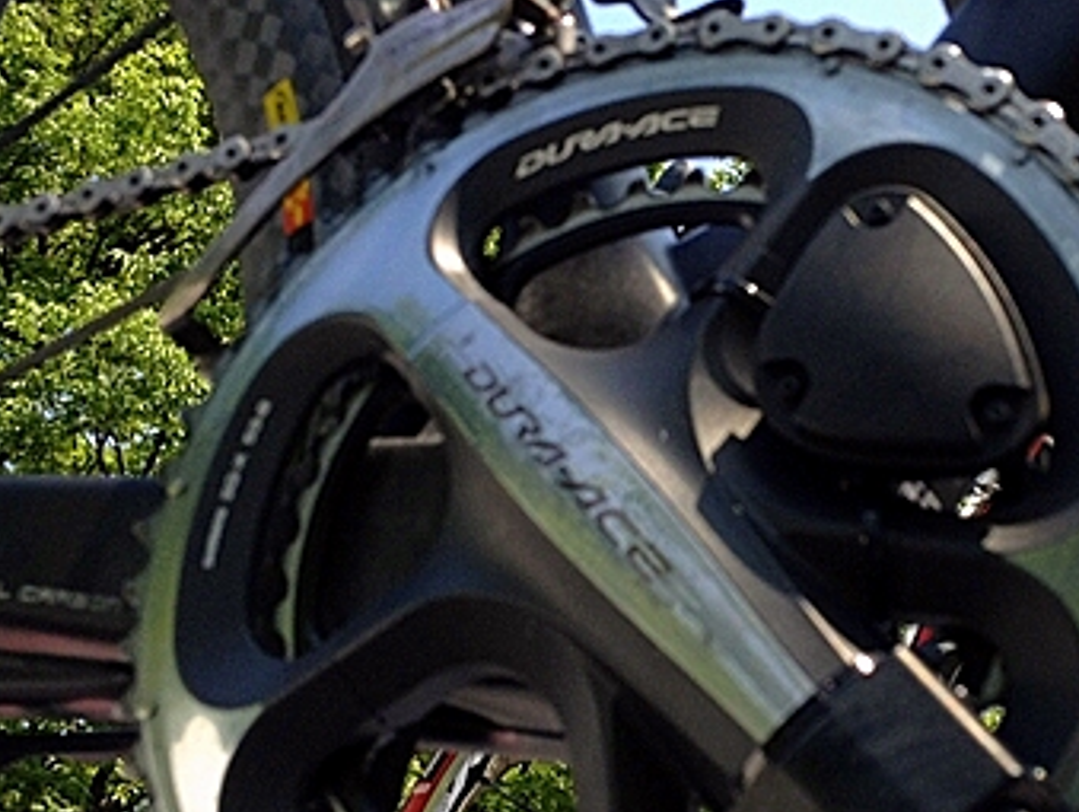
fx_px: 2059
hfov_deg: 28.9
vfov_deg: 22.3
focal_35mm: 66
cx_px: 799
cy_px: 455
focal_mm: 4.28
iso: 64
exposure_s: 1/690
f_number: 2.4
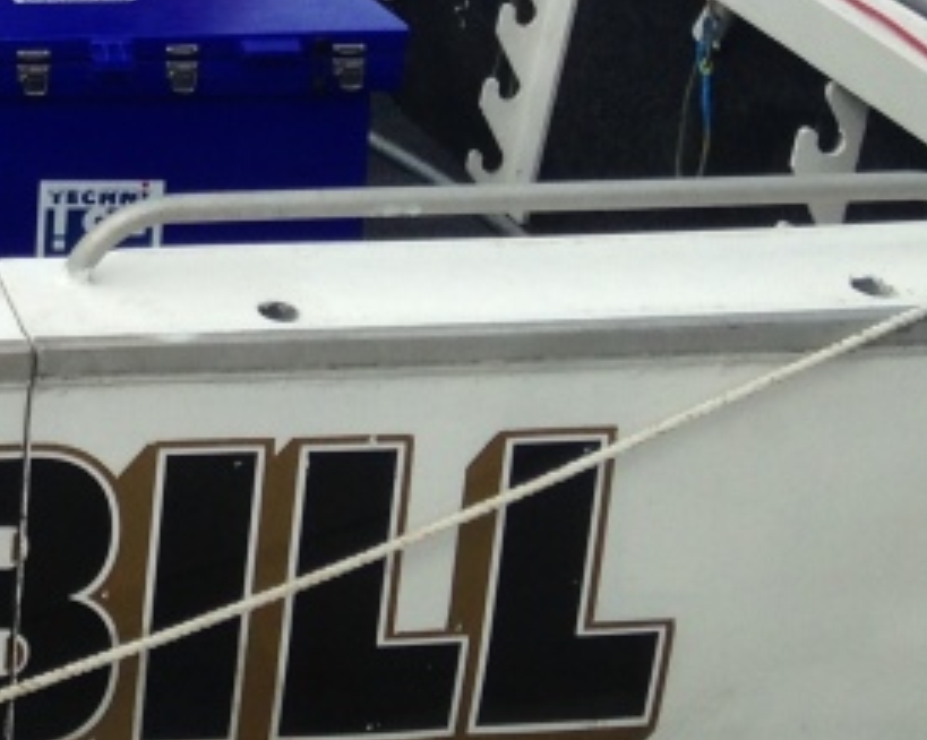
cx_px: -438
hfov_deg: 14.8
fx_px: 3317
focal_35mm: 121
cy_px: -285
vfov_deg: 12.3
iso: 50
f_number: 2.4
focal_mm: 4.12
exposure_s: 1/1085
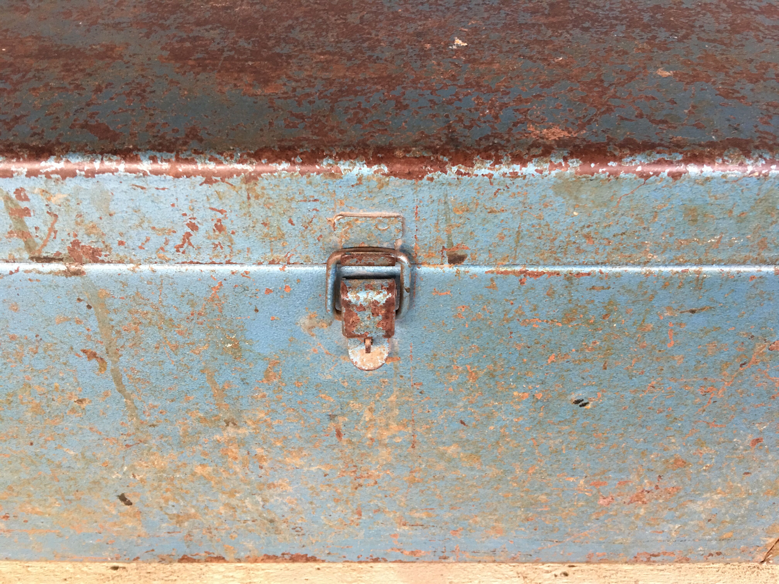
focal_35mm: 29
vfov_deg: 48.2
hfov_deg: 61.7
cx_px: 390
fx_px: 653
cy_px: 292
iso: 80
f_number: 2.2
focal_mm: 4.15
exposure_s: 1/17
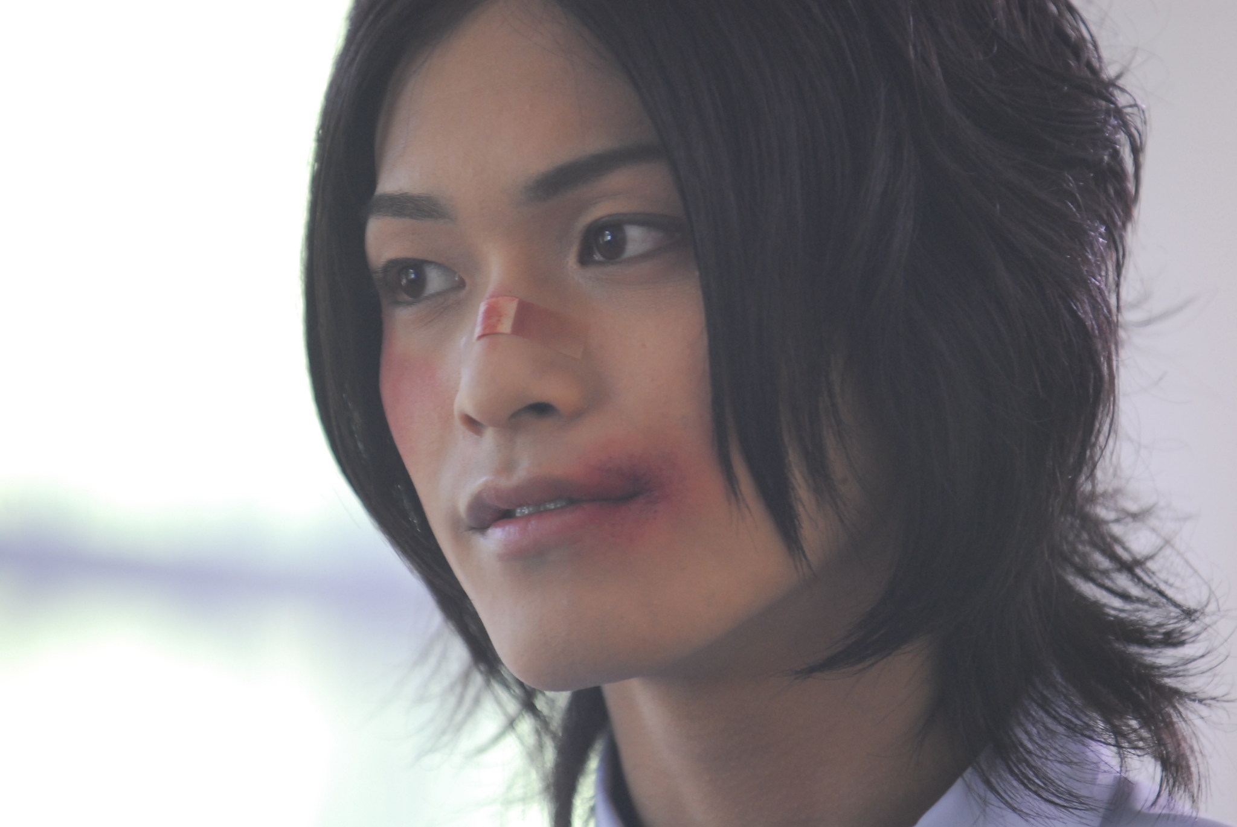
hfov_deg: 6.9
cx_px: 618
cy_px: 414
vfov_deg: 4.6
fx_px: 10318
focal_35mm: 300
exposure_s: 1/100
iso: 400
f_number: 2.8
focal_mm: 200
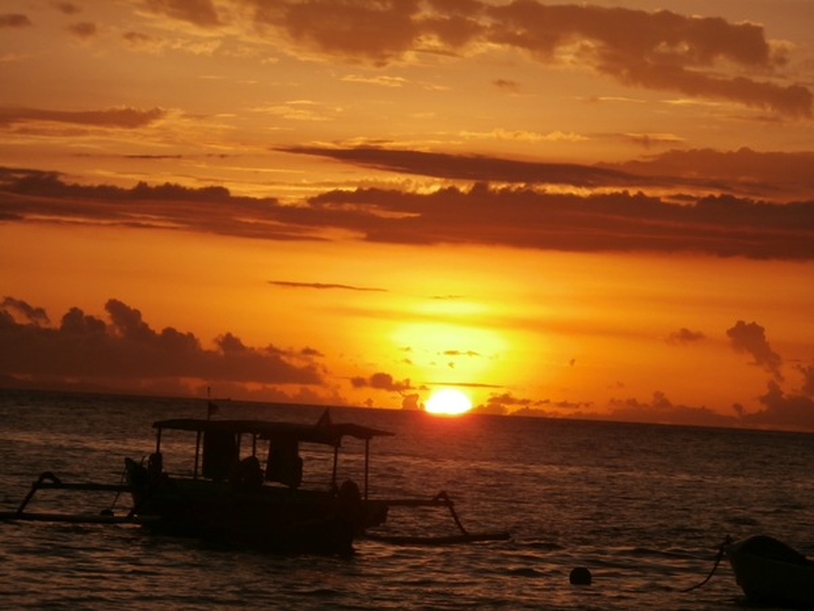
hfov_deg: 9.9
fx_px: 4703
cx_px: 407
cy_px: 306
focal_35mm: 200
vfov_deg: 7.4
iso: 100
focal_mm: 35.34
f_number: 5.8
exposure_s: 1/640
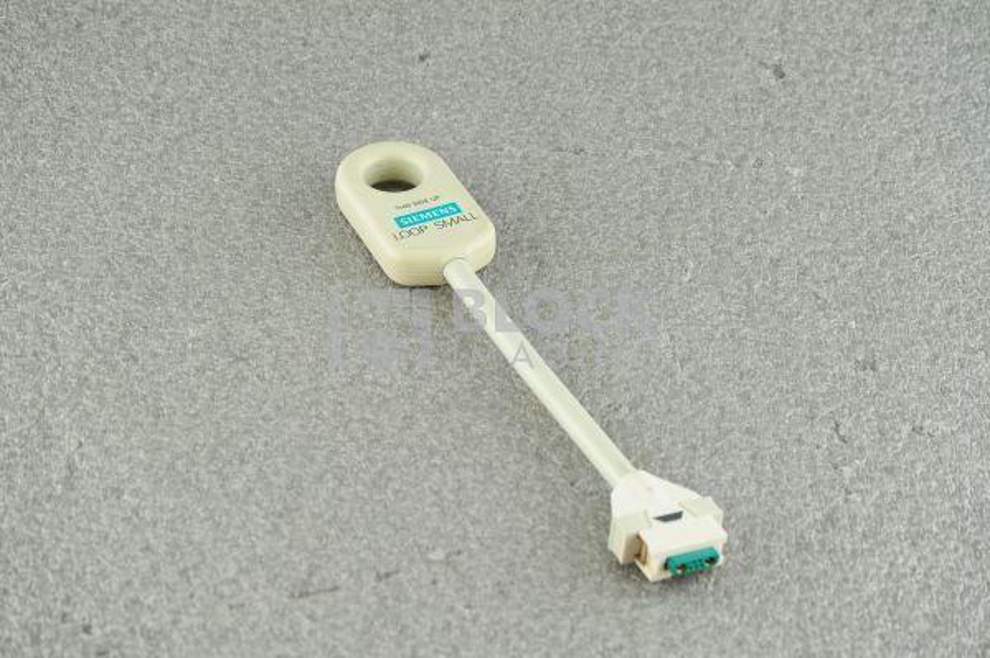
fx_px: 2610
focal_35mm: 95
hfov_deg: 21.5
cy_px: 329
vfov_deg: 14.4
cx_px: 495
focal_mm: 95
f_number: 9
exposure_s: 1/125
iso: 1600
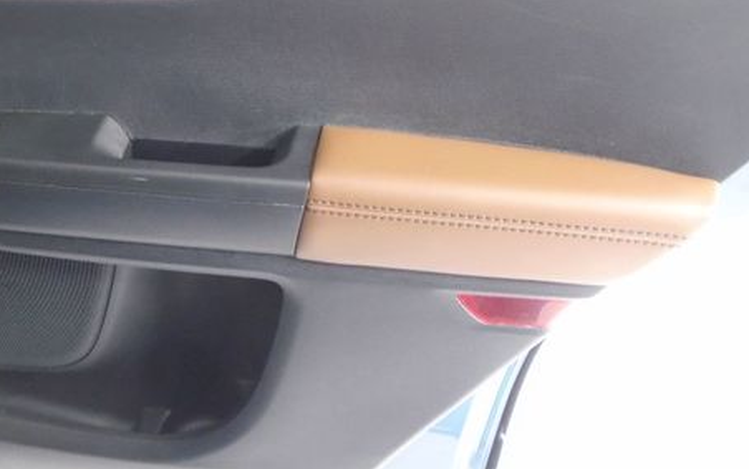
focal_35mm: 39
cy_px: 99
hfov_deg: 50.1
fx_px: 796
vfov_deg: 32.0
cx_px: 303
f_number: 3.2
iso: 400
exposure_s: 1/30
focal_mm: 4.6
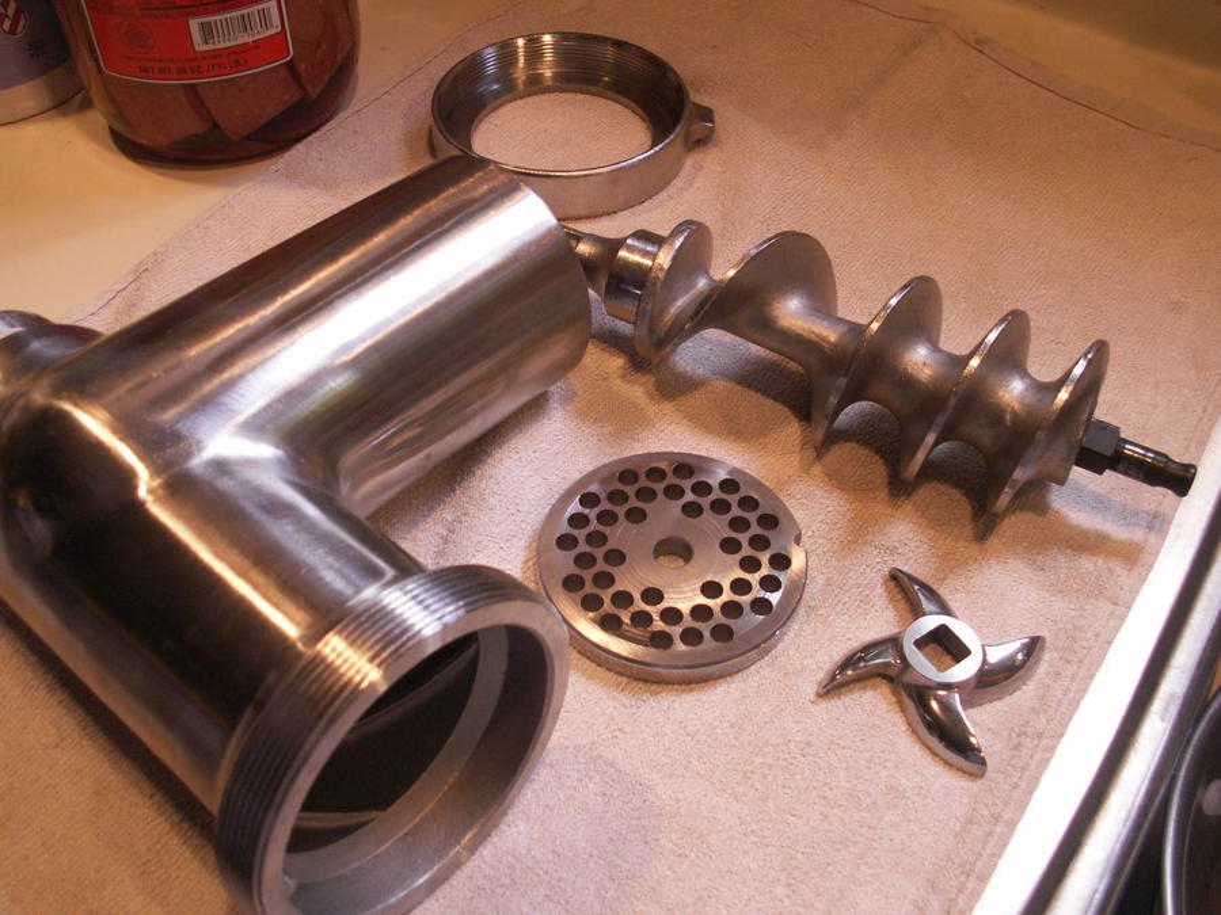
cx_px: 610
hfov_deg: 52.6
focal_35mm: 35
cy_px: 458
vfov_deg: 40.7
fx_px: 1235
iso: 125
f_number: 2.8
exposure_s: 1/40
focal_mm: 5.86
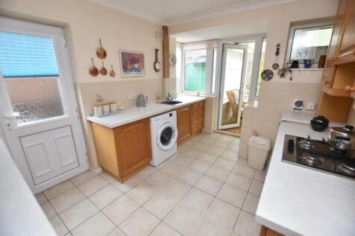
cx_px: 178
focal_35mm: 15
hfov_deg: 100.4
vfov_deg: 77.3
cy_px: 118
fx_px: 148
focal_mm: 10
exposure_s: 1/20
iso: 100
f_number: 3.5
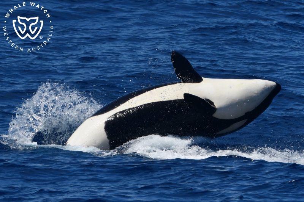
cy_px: 101
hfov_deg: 4.3
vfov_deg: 2.9
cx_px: 152
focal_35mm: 480
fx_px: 4052
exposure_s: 1/2000
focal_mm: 320
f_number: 8
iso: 320
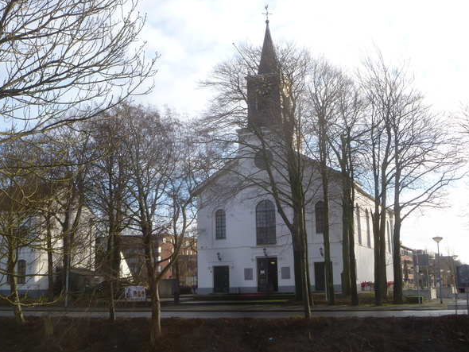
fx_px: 583
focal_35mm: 43
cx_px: 235
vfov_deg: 33.6
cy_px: 176
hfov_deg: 43.8
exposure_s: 1/250
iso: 80
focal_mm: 6.9
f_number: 3.7
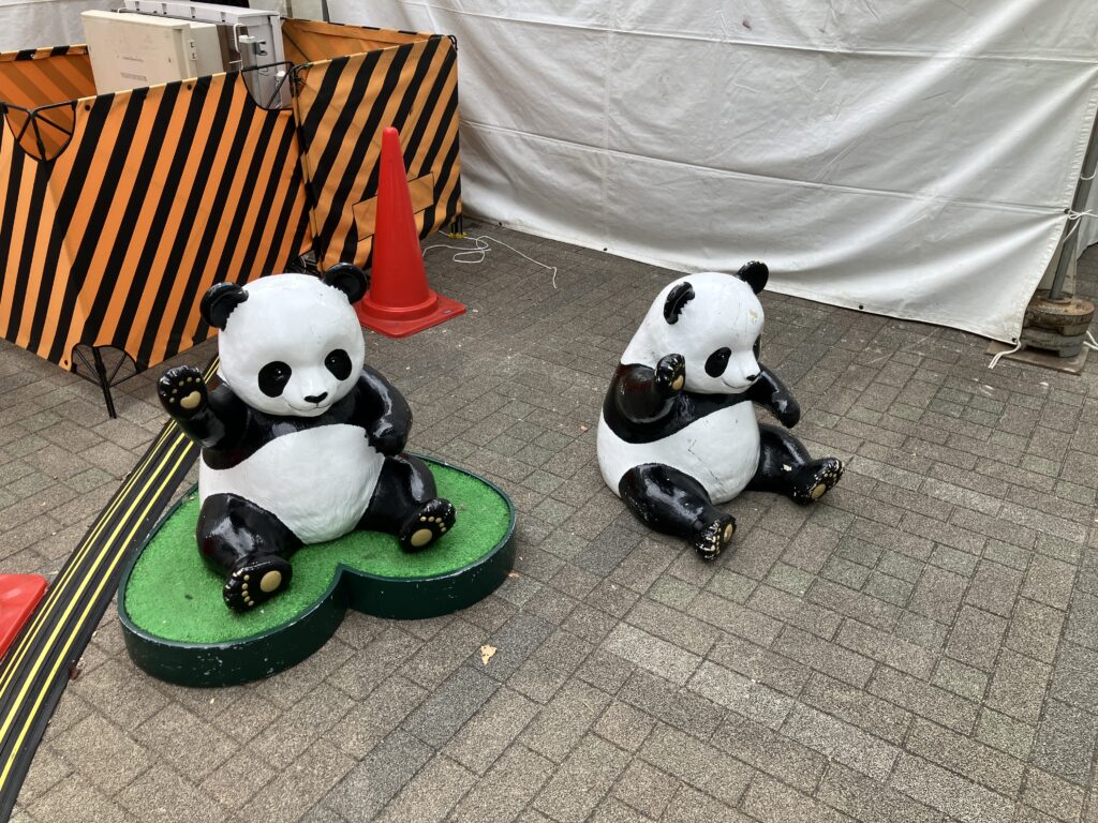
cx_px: 549
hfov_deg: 63.4
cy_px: 412
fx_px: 888
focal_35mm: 28
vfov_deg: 49.7
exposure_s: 1/124
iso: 20
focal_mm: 3.99
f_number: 1.8
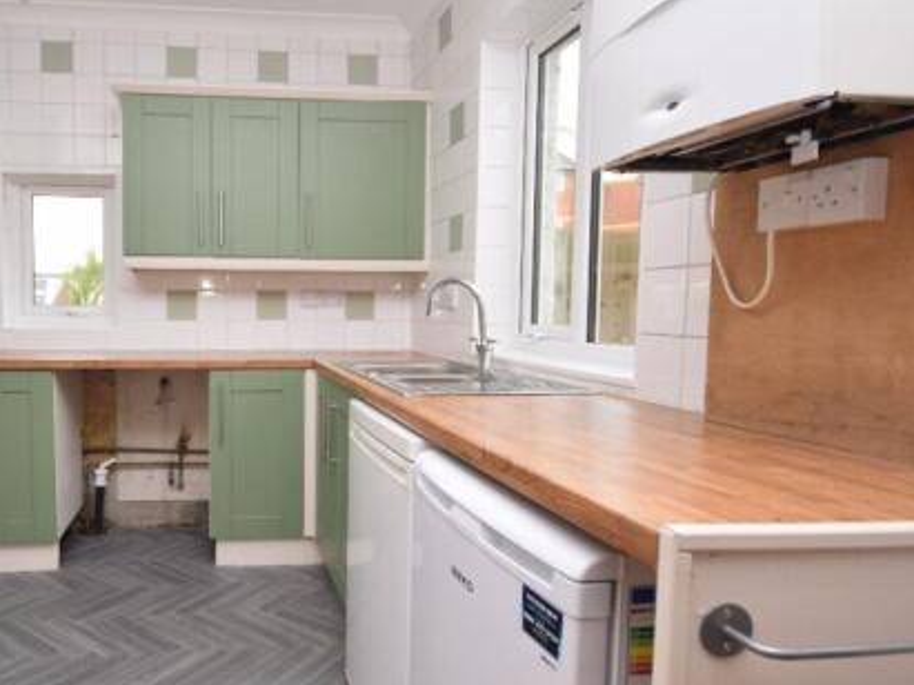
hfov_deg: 70.4
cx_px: 264
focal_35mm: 23
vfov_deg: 58.9
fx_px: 607
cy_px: 339
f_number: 4
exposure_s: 1/60
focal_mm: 10
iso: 100
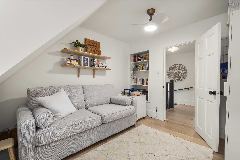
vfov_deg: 77.3
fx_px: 100
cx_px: 120
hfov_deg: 100.4
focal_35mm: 15
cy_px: 80
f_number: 10
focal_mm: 10
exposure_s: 1/5
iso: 400
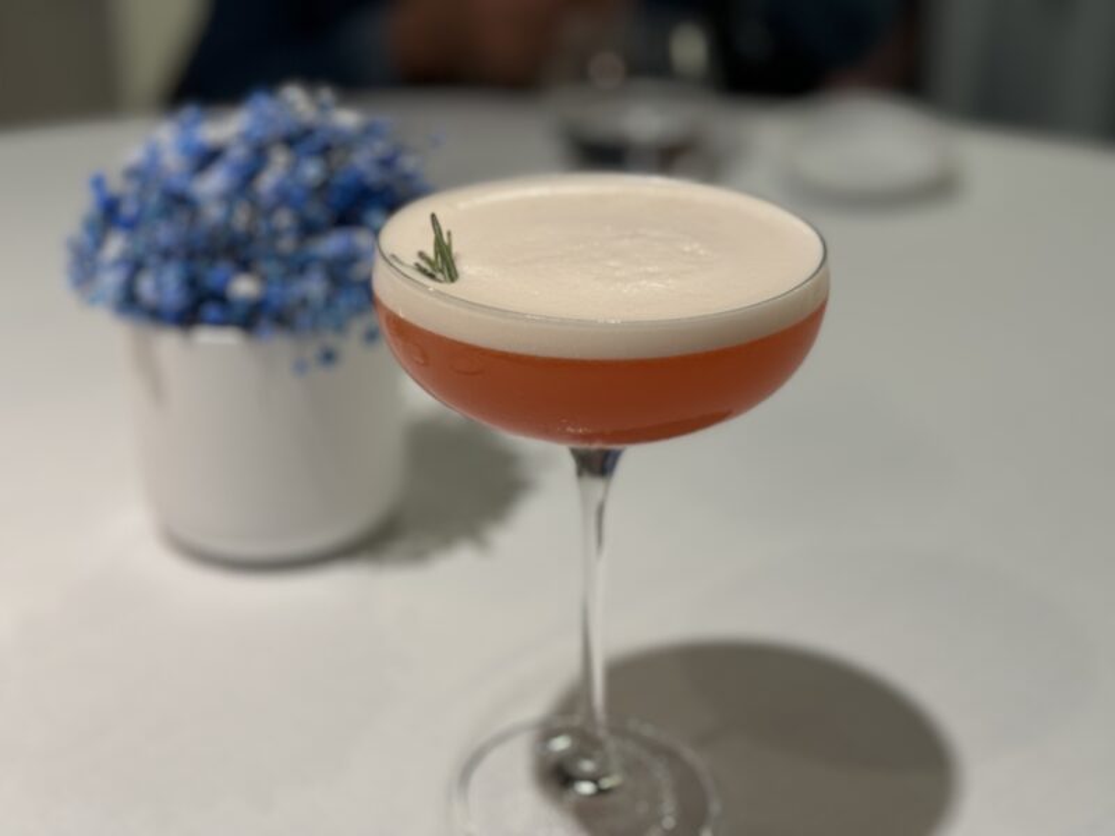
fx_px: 1546
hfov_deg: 39.7
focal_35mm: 48
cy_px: 418
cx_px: 558
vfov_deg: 30.3
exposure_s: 1/50
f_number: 1.78
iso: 100
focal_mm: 6.76
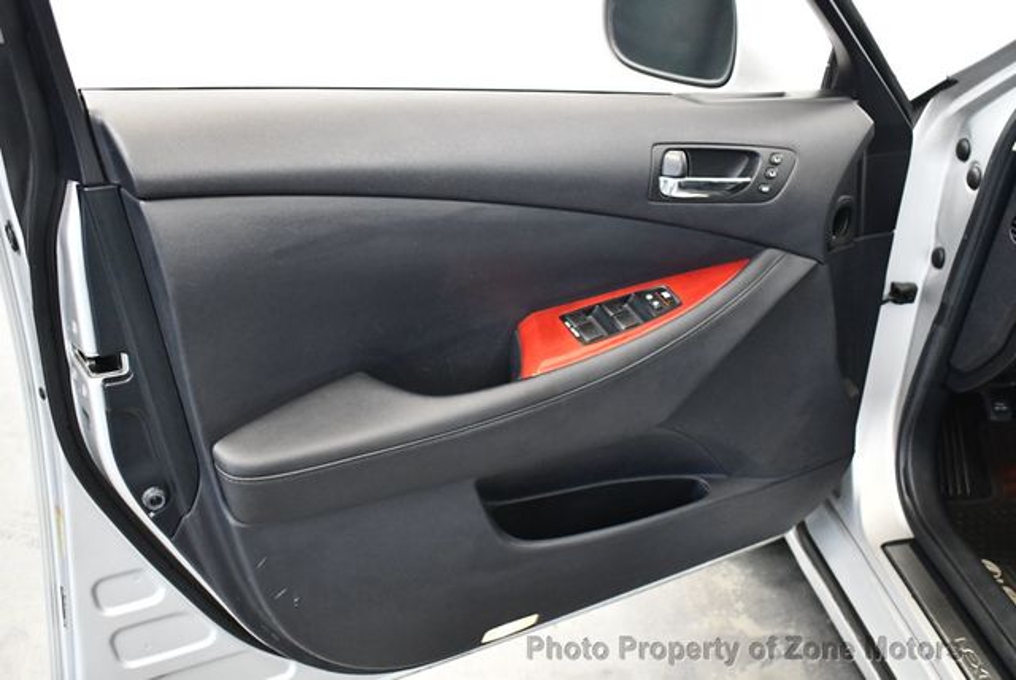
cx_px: 508
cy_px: 340
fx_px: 1017
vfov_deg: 36.9
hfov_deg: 53.1
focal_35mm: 36
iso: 3200
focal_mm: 18
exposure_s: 1/60
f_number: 3.5
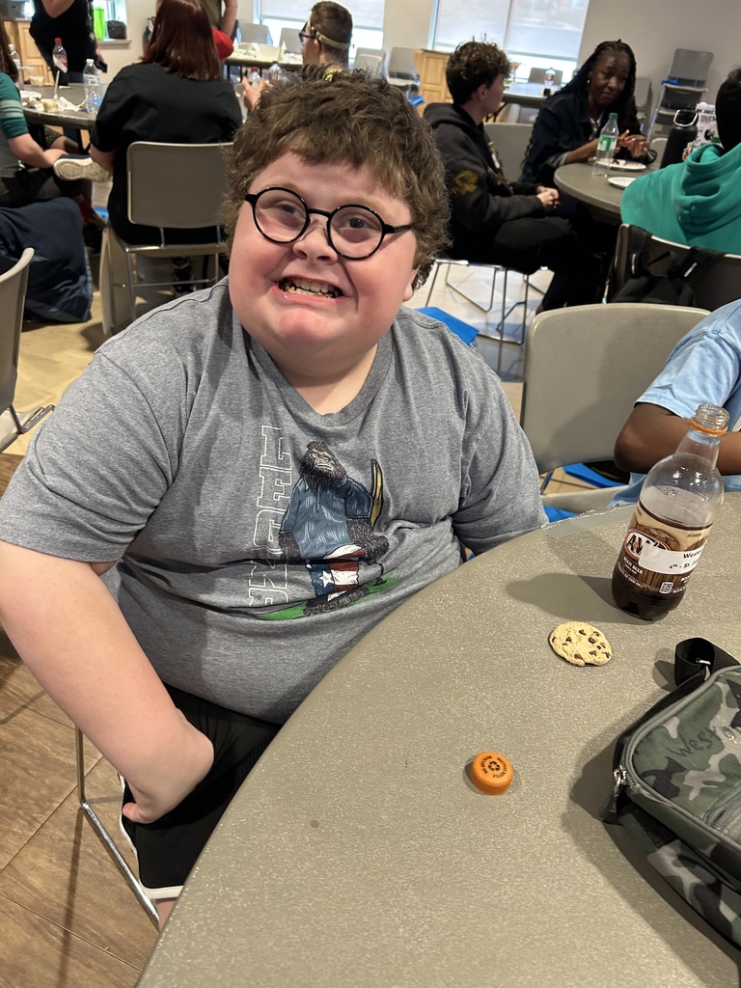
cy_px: 494
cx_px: 370
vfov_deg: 67.3
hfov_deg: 53.1
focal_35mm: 26
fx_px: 742
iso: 160
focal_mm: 5.7
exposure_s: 1/60
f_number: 1.5
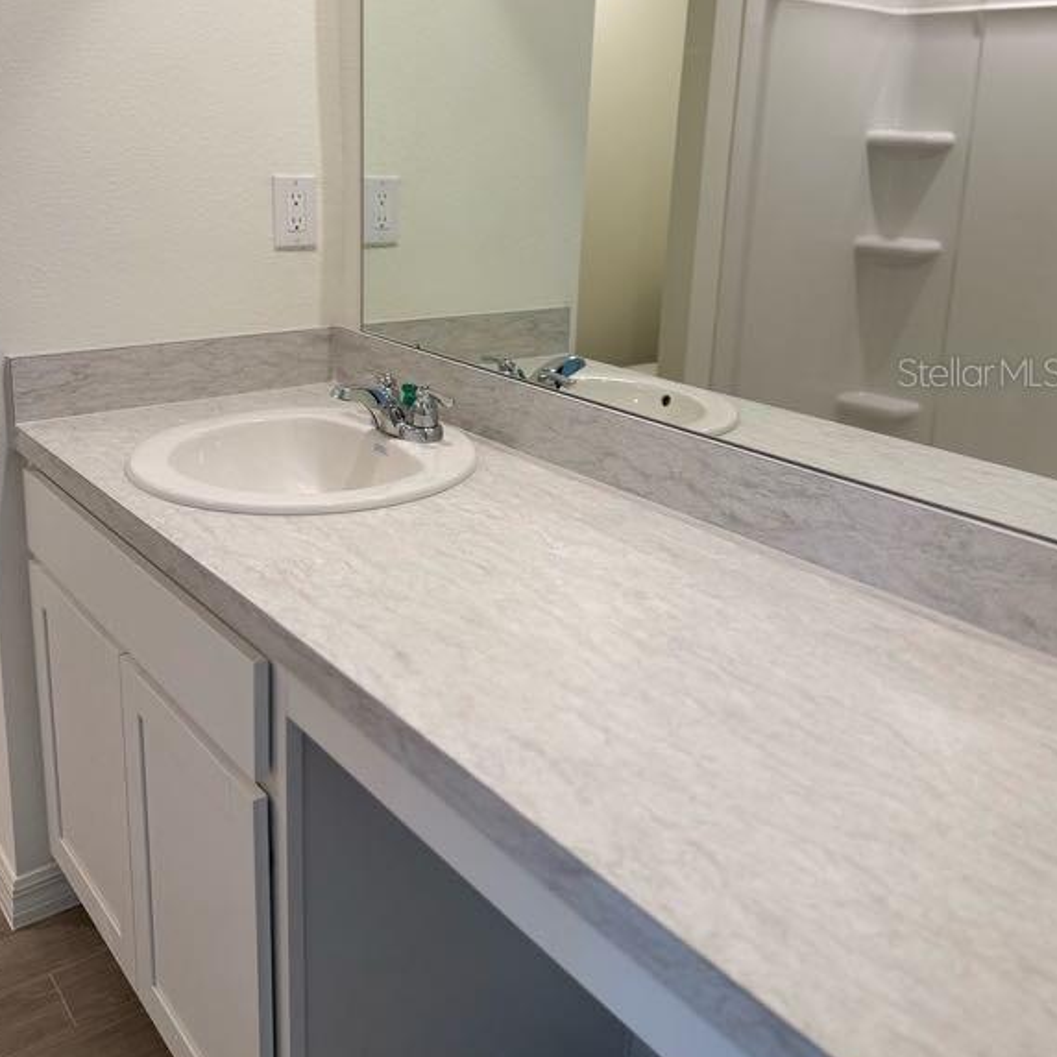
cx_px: 492
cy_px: 371
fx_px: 1071
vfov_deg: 51.8
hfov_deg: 52.5
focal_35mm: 31
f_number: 1.78
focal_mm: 6.76
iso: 80
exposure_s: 1/120
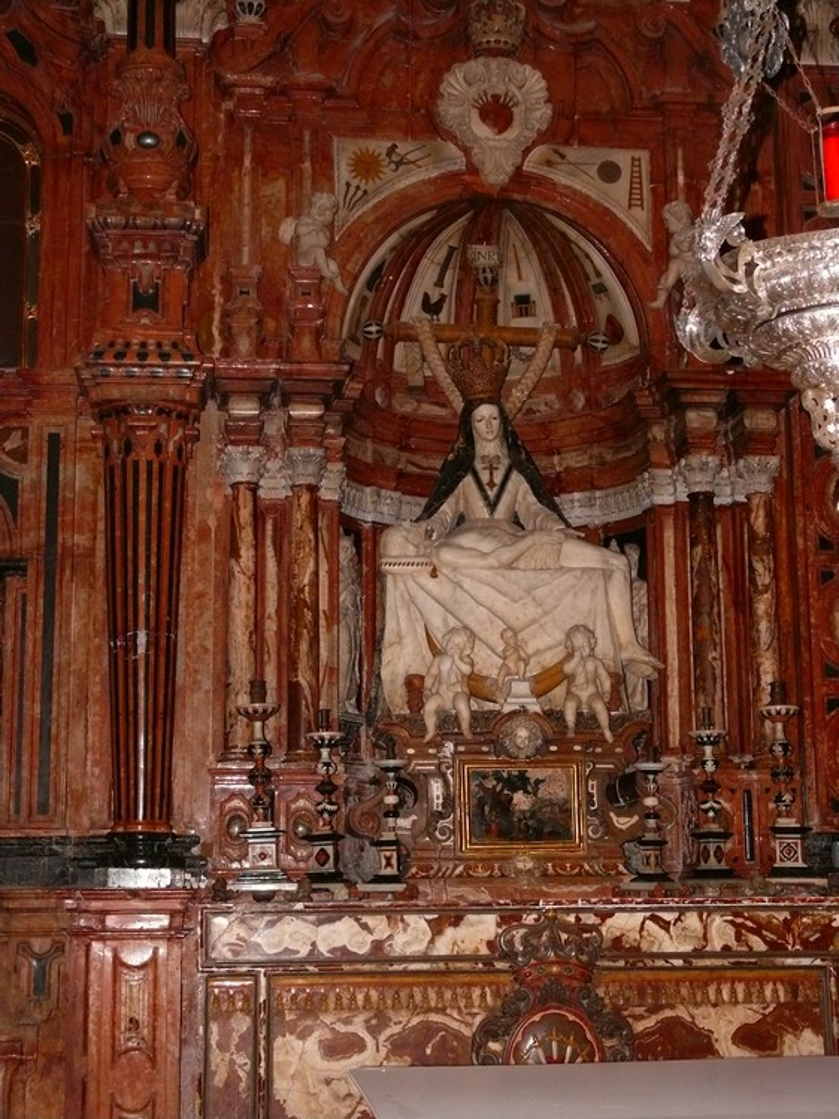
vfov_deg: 35.6
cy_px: 560
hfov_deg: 27.0
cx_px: 420
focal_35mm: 54
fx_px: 1746
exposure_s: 1/30
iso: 400
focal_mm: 11.5
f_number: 3.2
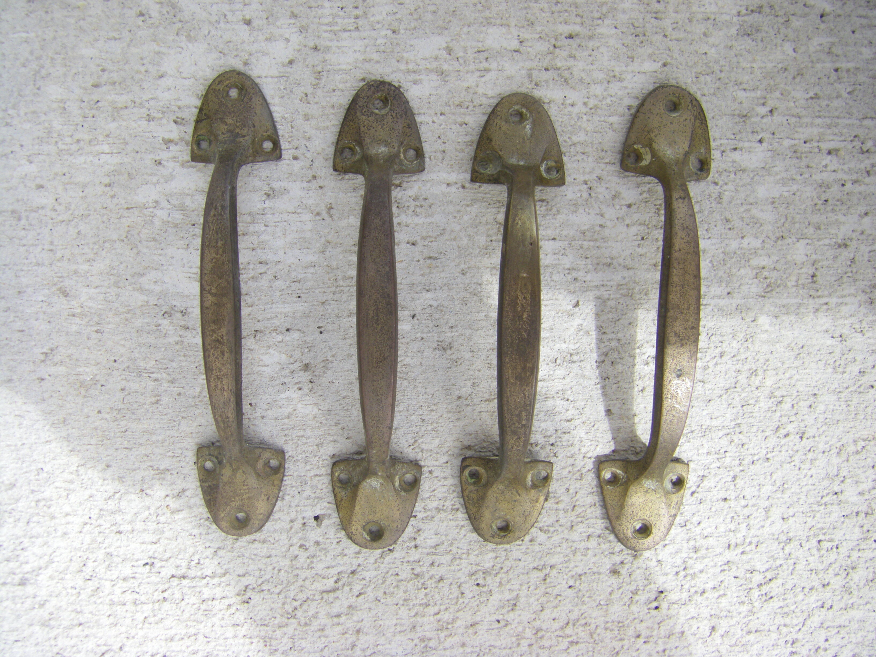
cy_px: 328
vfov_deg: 37.7
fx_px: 962
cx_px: 438
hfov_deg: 49.0
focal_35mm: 38
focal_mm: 6.3
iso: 64
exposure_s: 1/100
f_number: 7
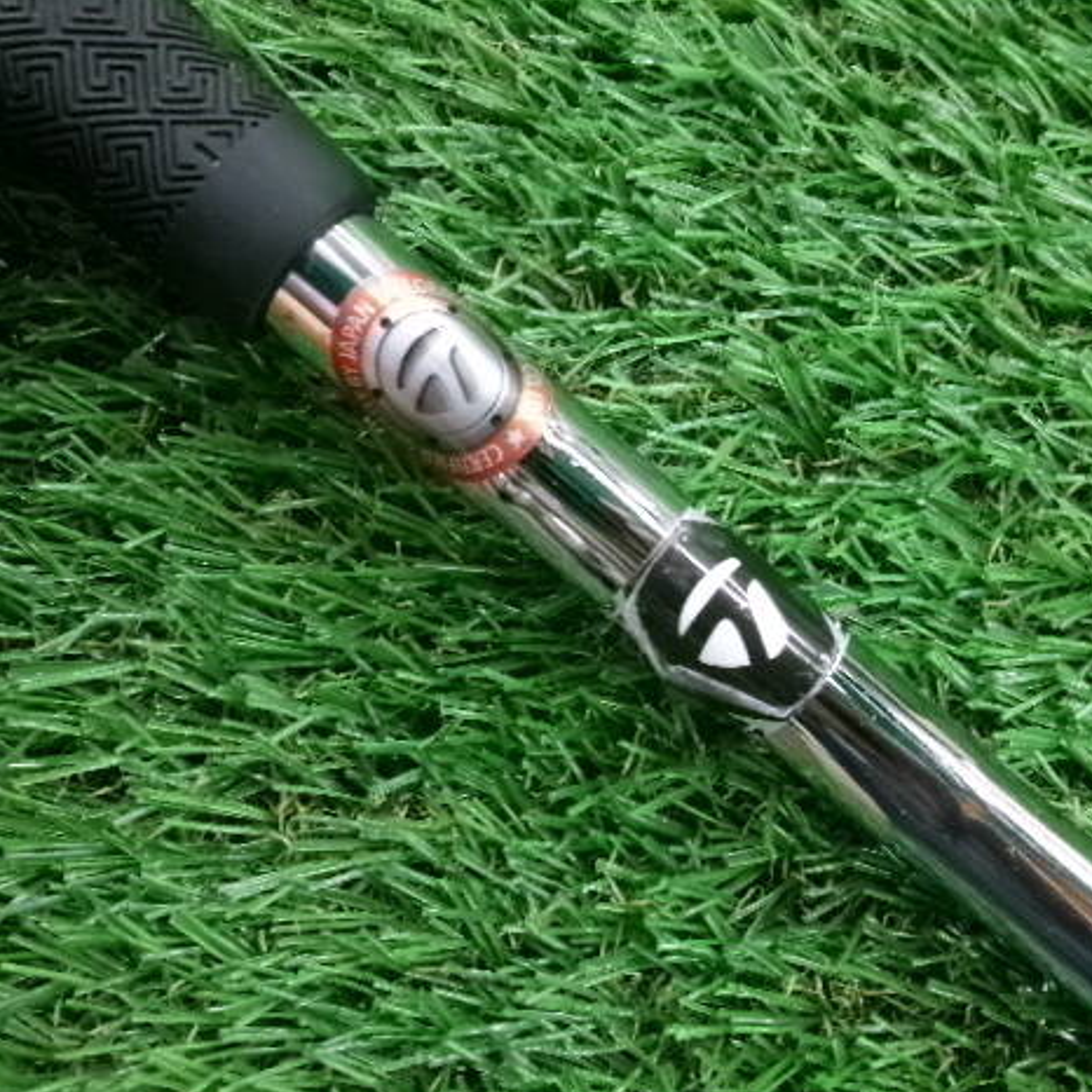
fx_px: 1213
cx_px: 598
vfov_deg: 48.4
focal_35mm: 34
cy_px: 560
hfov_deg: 48.4
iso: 800
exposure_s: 1/34
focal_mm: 5.1
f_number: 3.9
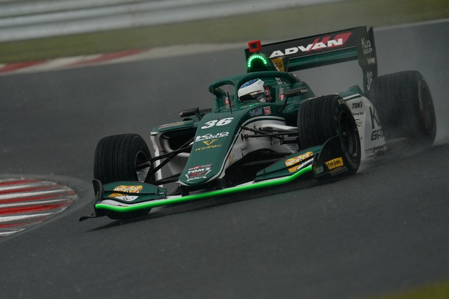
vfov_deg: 2.3
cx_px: 224
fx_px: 7483
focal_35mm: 600
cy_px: 150
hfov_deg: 3.4
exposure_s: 1/800
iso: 800
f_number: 8
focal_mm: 600
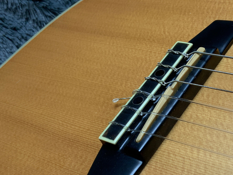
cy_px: 127
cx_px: 176
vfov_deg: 24.2
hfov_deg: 31.6
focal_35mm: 60
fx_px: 404
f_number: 1.8
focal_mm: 3
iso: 40
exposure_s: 1/50
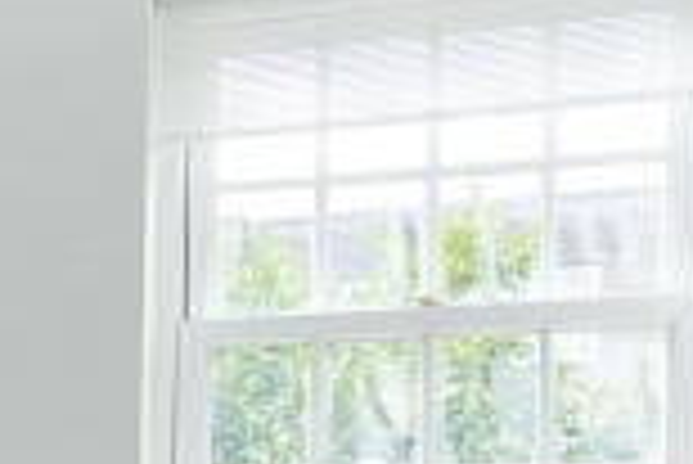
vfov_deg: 14.1
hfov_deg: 18.0
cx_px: -513
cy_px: 622
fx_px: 1792
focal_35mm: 93
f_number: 6.3
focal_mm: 14
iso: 500
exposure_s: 1/100
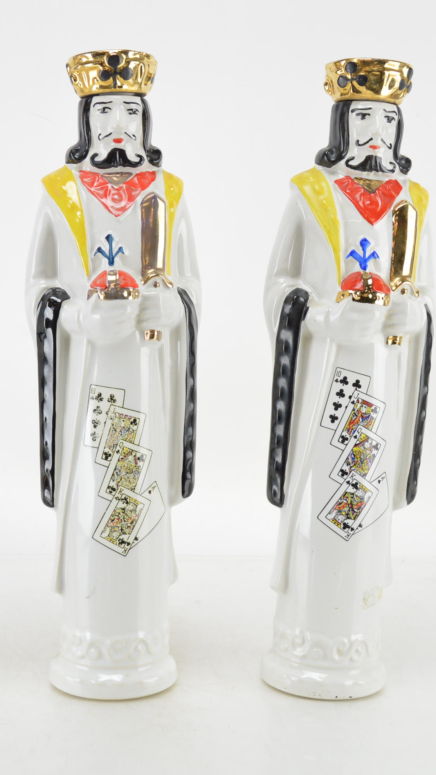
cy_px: 391
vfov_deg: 33.8
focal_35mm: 62
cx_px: 156
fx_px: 1274
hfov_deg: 19.4
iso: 800
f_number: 6.3
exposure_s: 1/80
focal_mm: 26
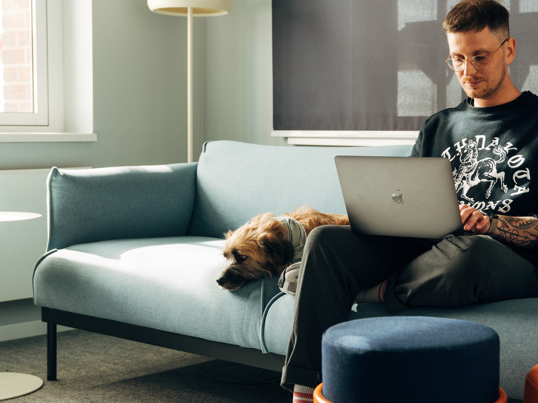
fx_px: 1088
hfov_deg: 27.5
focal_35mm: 70
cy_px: 185
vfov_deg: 21.0
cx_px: 385
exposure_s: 1/125
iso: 640
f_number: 4
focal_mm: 45
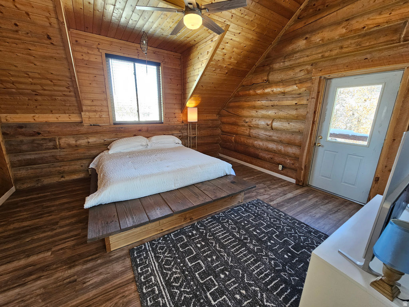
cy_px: 154
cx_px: 204
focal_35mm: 13
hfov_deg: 106.2
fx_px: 154
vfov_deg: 89.9
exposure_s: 1/60
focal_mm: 2.2
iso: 160
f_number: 2.2
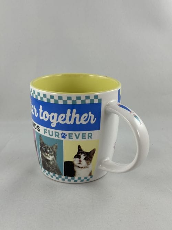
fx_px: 318
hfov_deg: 30.3
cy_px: 115
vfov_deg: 39.7
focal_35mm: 48
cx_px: 86
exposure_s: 1/142
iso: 64
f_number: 1.78
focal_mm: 6.86
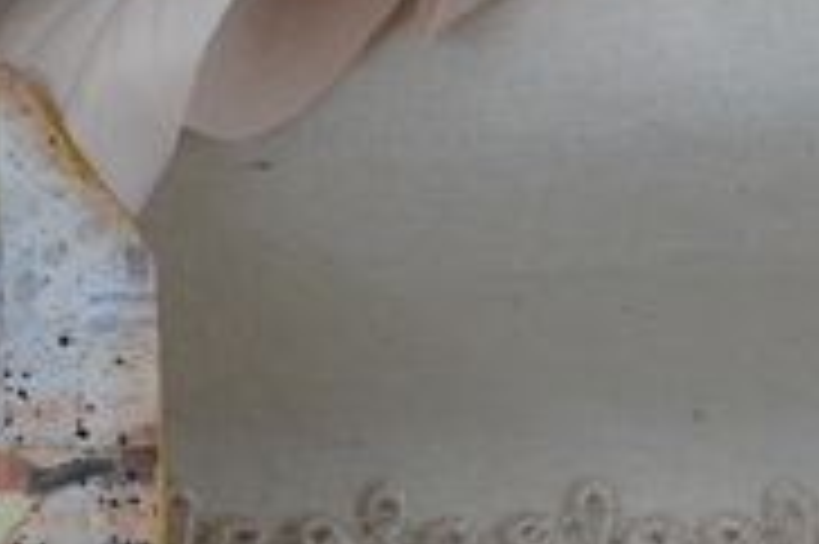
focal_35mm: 158
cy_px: 701
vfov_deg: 8.5
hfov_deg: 13.0
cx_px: 189
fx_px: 3591
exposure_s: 1/100
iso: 400
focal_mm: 24
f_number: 5
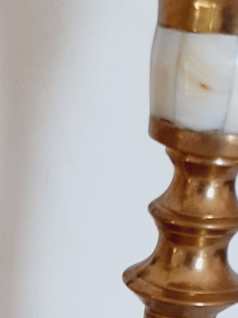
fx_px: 1046
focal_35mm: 114
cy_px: 470
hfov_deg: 12.5
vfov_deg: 15.9
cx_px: -97
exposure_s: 1/111
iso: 40
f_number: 1.9
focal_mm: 3.6
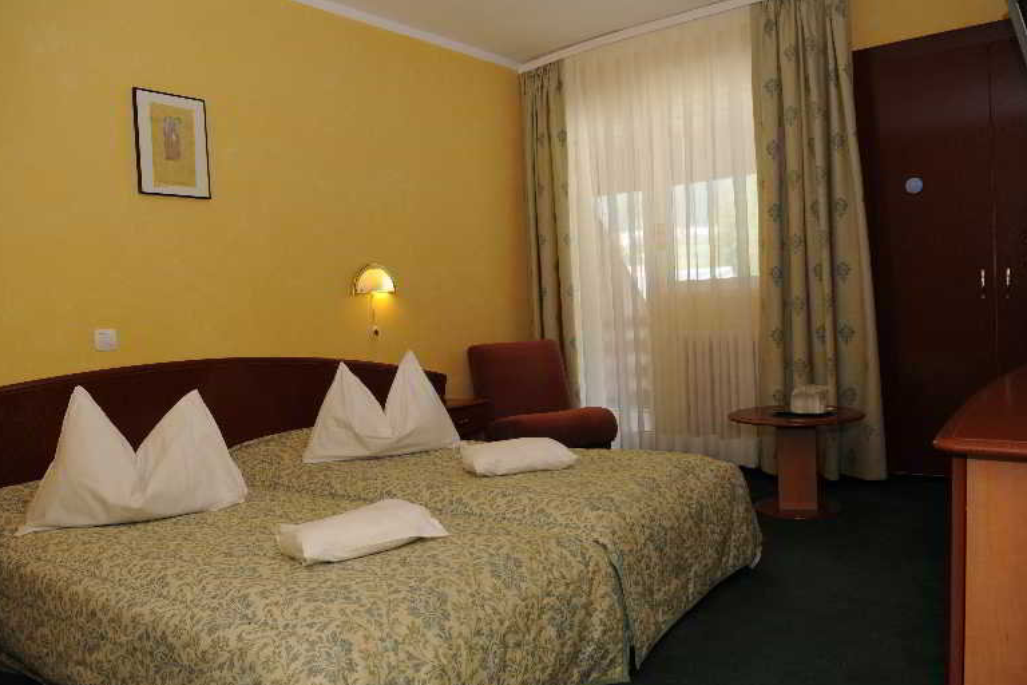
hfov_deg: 68.3
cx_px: 516
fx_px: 756
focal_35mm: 27
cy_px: 354
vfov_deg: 48.7
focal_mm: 17
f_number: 5
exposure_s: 1/60
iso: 200
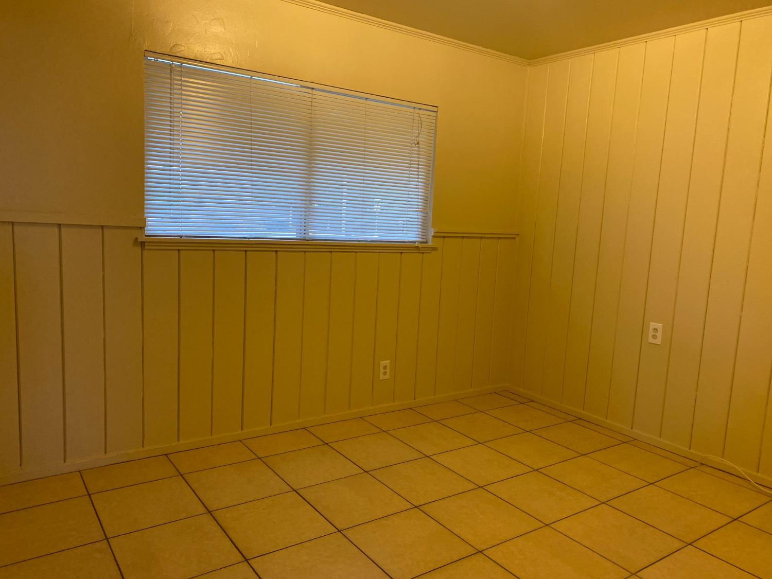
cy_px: 290
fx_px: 580
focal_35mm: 26
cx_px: 386
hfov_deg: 67.3
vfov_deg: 53.1
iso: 250
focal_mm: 4.25
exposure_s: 1/60
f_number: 1.8
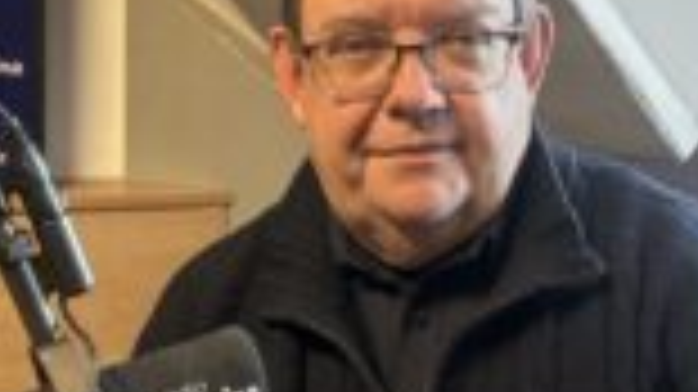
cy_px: 117
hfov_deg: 32.3
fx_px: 1202
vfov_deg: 18.4
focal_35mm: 65
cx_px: 390
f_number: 1.5
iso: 160
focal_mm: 5.7
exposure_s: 1/50
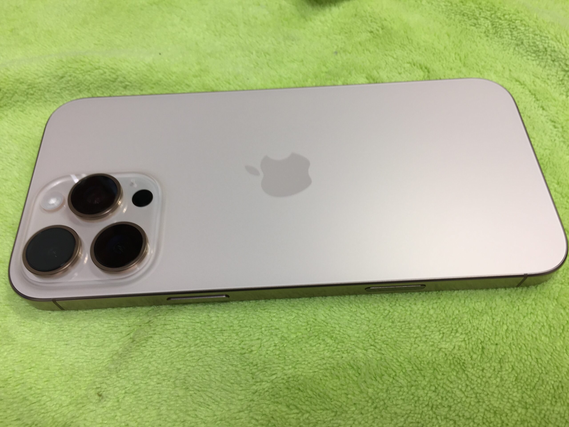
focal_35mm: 29
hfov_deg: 61.7
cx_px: 284
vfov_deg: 48.2
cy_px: 214
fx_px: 477
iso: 32
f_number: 2.2
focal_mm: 4.15
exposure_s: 1/50
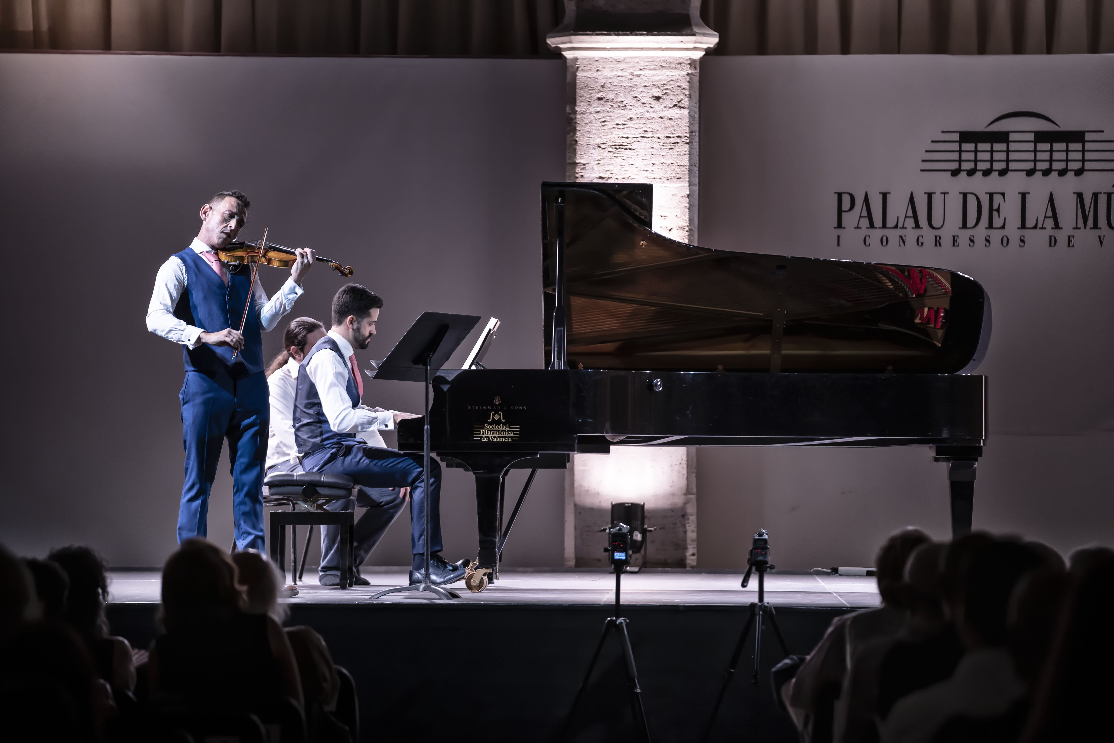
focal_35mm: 158
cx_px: 557
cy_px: 372
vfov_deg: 8.7
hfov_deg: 13.0
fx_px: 4889
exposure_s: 1/100
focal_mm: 158
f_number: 2.8
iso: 1000
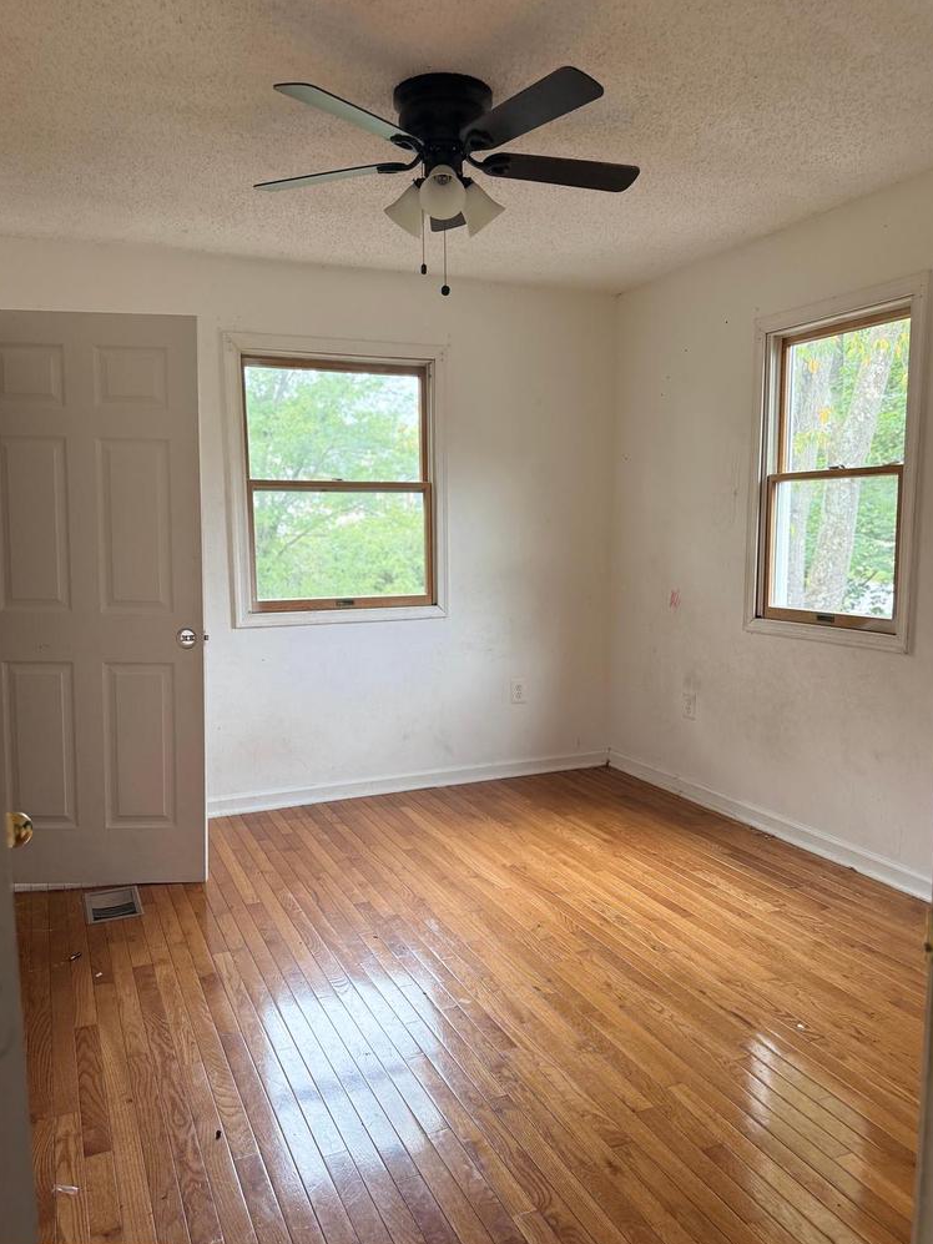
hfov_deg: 53.1
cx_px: 458
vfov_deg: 67.3
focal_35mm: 26
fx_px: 934
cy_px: 648
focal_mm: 6.76
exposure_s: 1/125
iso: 125
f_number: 1.78
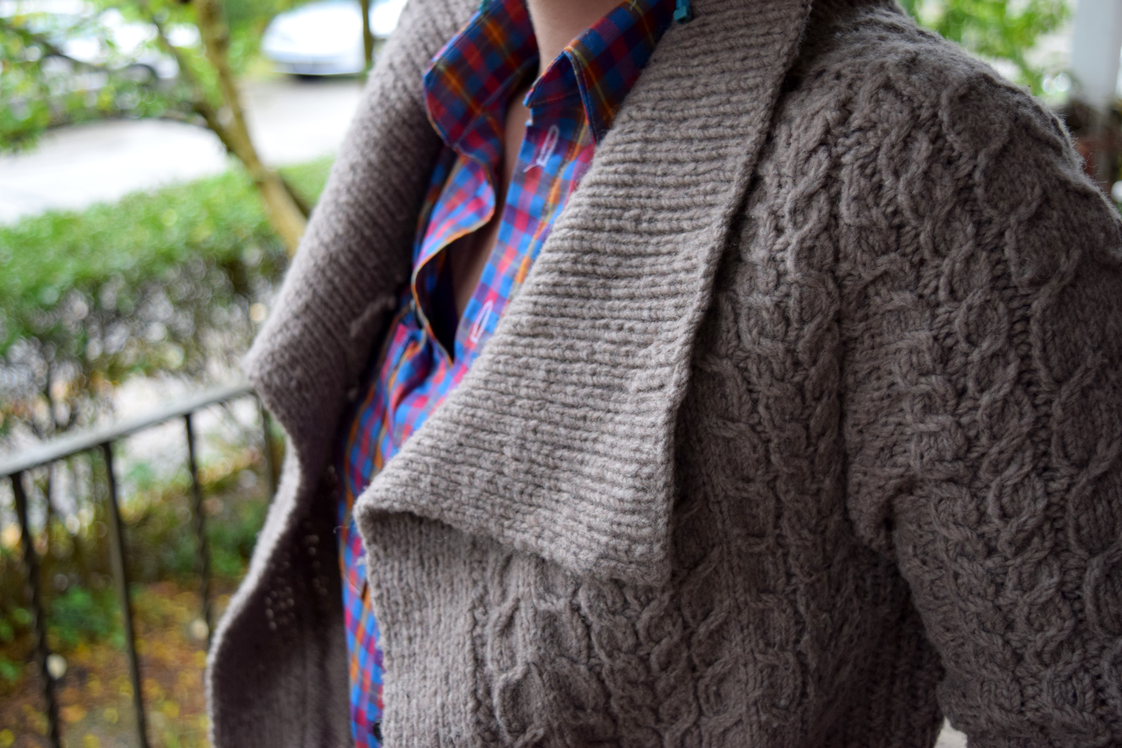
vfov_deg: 29.9
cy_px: 374
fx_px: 1402
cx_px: 561
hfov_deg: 43.6
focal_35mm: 45
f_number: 4.2
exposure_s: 1/60
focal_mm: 30
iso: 640
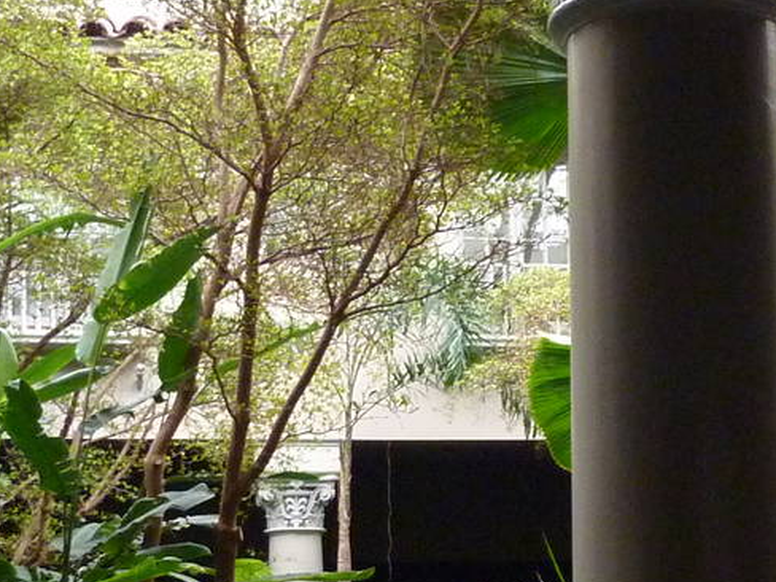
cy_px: 541
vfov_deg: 17.7
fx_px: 1838
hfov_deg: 23.6
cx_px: 566
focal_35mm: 82
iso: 400
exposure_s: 1/100
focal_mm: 4.1
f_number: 3.3
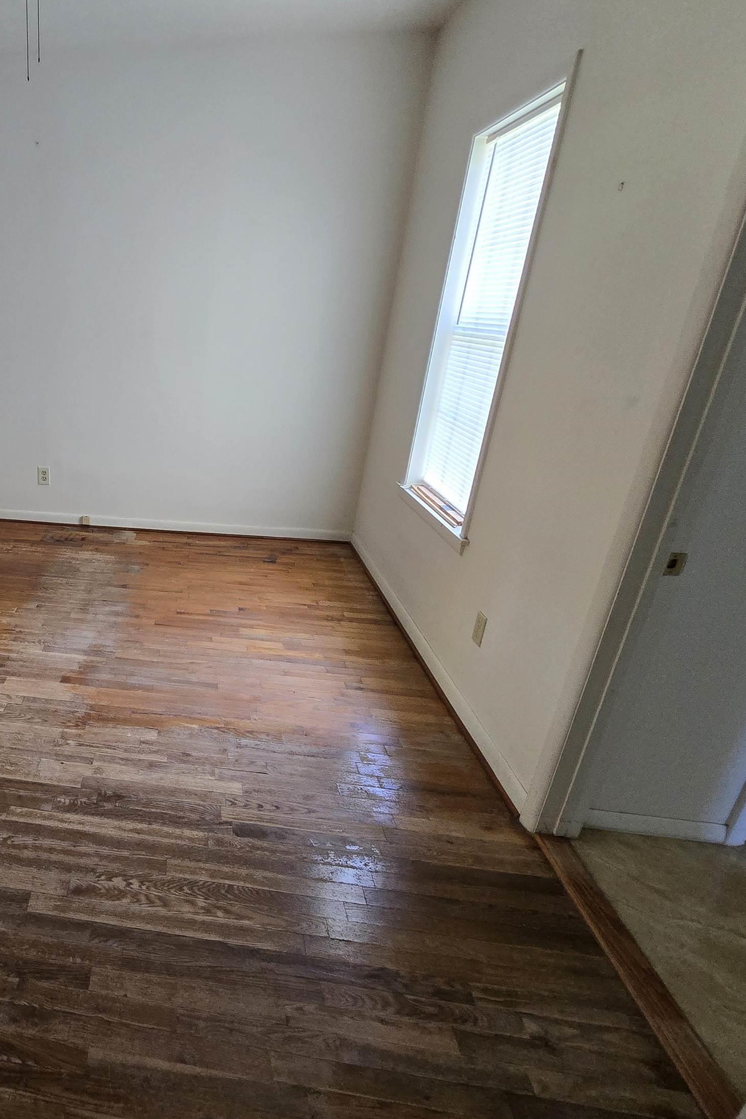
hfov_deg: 56.4
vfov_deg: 86.9
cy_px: 559
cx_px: 86
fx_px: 591
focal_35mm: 19
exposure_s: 1/60
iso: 320
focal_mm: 2.2
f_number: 2.2
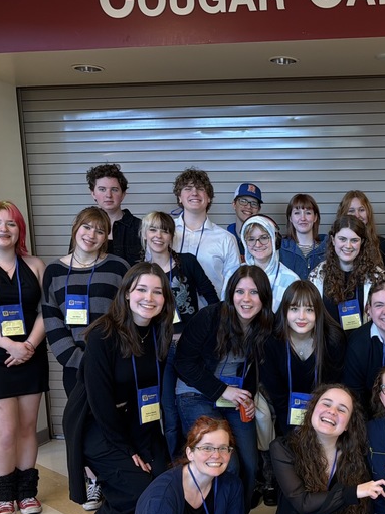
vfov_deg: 39.6
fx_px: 697
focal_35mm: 47
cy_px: 373
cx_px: 385
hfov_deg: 28.9
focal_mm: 6.76
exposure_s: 1/62
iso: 125
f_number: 1.78
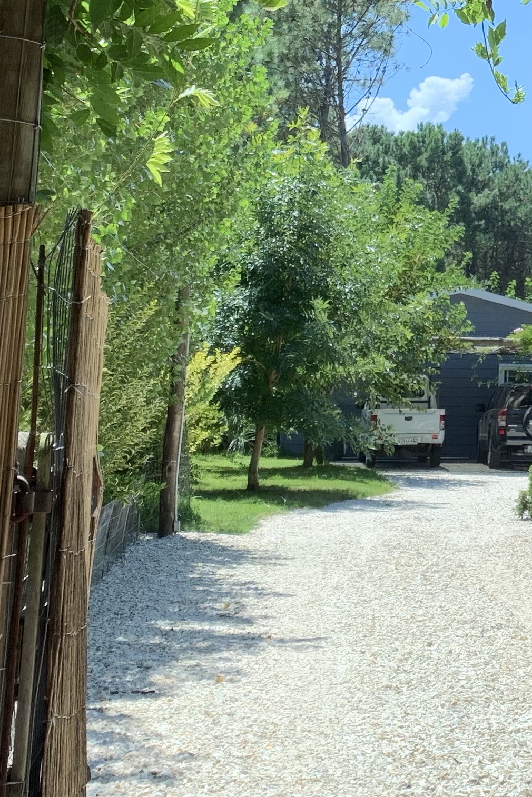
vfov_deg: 27.3
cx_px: 618
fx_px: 1595
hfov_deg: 18.1
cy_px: 115
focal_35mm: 72
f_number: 1.8
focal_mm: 4.25
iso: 25
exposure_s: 1/669
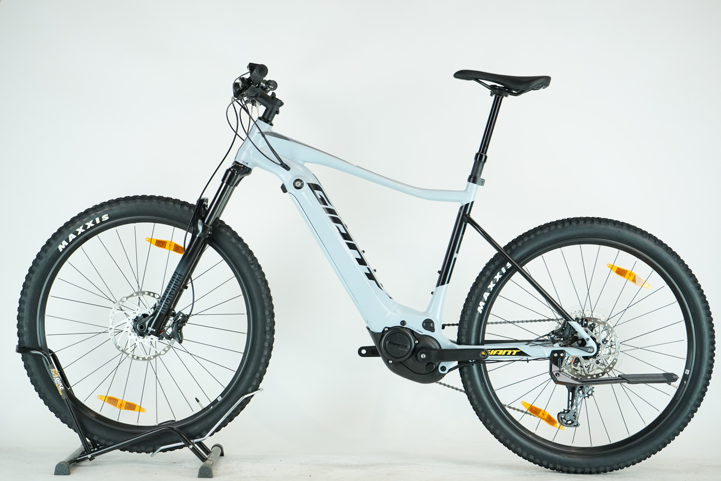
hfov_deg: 30.1
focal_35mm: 67
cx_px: 360
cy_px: 240
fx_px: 1342
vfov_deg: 20.3
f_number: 5.6
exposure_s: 1/200
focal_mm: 67
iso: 1600
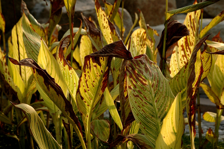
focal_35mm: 48
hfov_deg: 41.1
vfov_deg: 28.0
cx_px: 112
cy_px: 74
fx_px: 298
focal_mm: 32
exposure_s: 1/400
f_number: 7.1
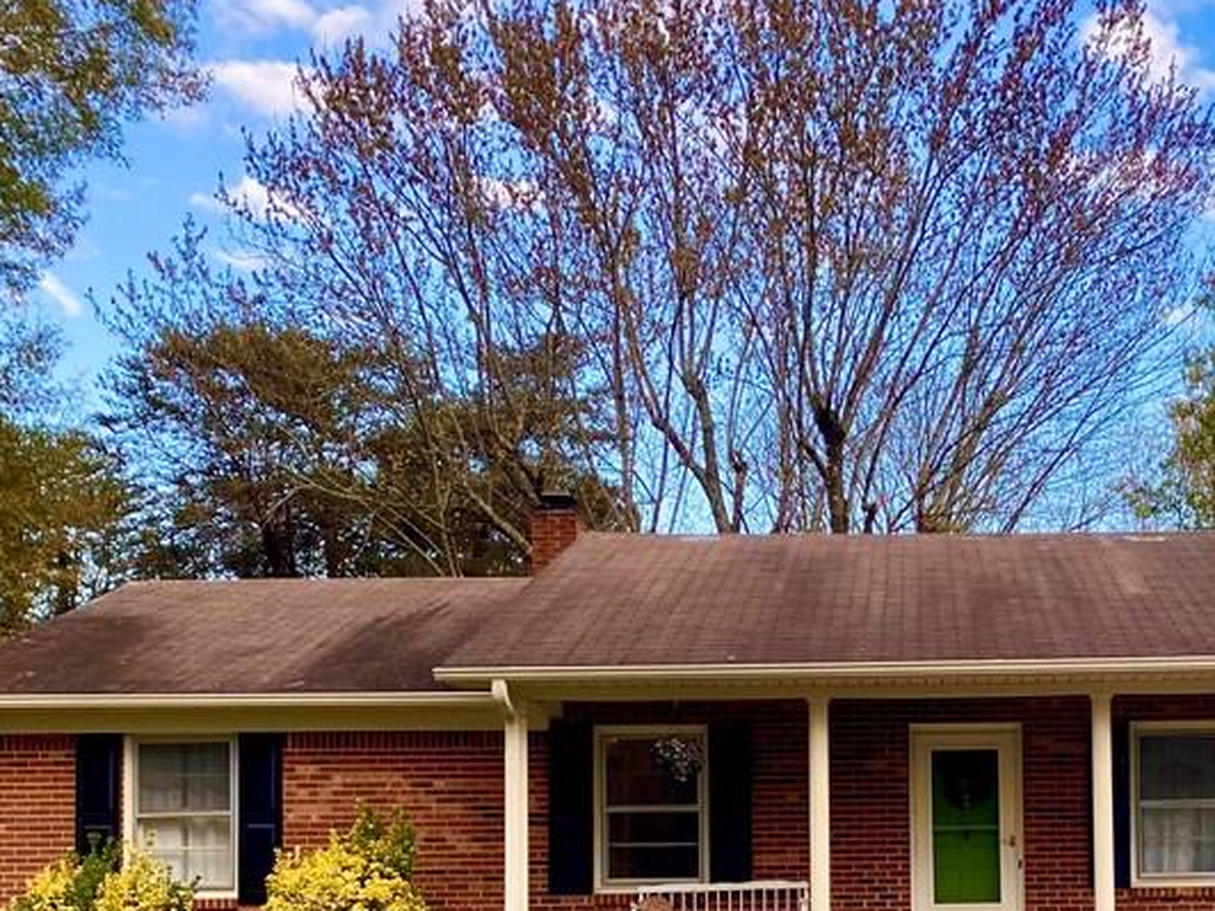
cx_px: 980
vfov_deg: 28.0
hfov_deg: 36.8
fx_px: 1755
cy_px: 815
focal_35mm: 50
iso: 32
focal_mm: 4.25
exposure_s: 1/235
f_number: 1.8
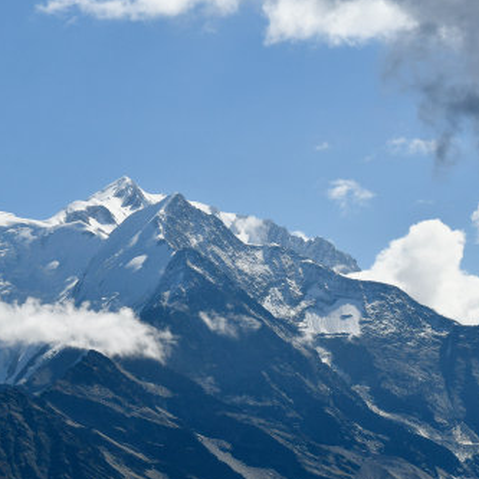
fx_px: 2567
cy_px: 275
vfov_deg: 10.7
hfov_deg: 10.6
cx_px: 66
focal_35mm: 164
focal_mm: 70
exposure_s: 1/4000
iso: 500
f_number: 8
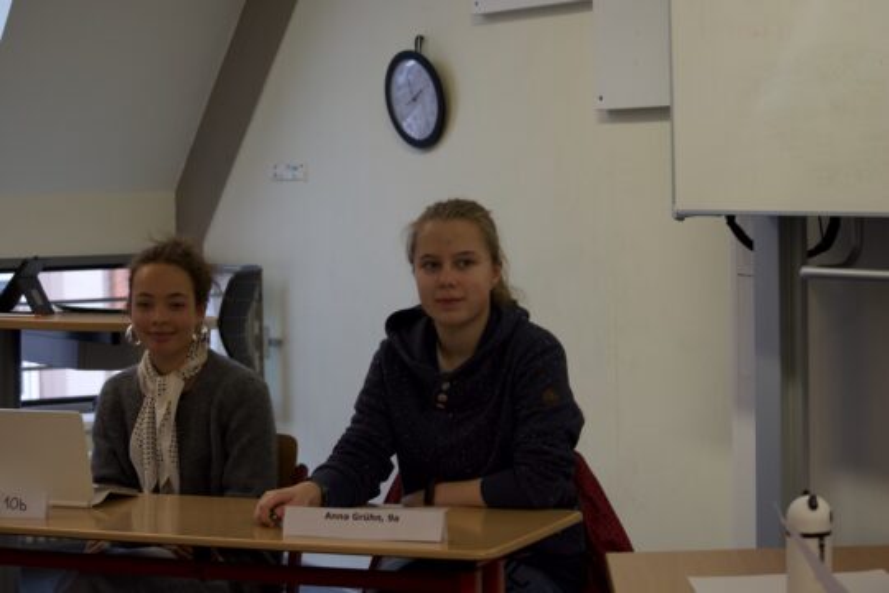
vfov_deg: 16.6
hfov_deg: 24.6
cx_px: 444
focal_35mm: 82
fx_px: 2037
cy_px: 296
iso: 800
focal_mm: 55
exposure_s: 1/125
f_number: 5
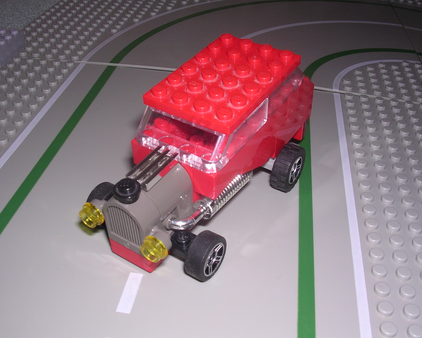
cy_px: 170
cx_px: 201
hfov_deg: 45.8
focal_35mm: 40
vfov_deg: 37.3
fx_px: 500
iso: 100
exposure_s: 1/60.1
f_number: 5.6
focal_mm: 5.8
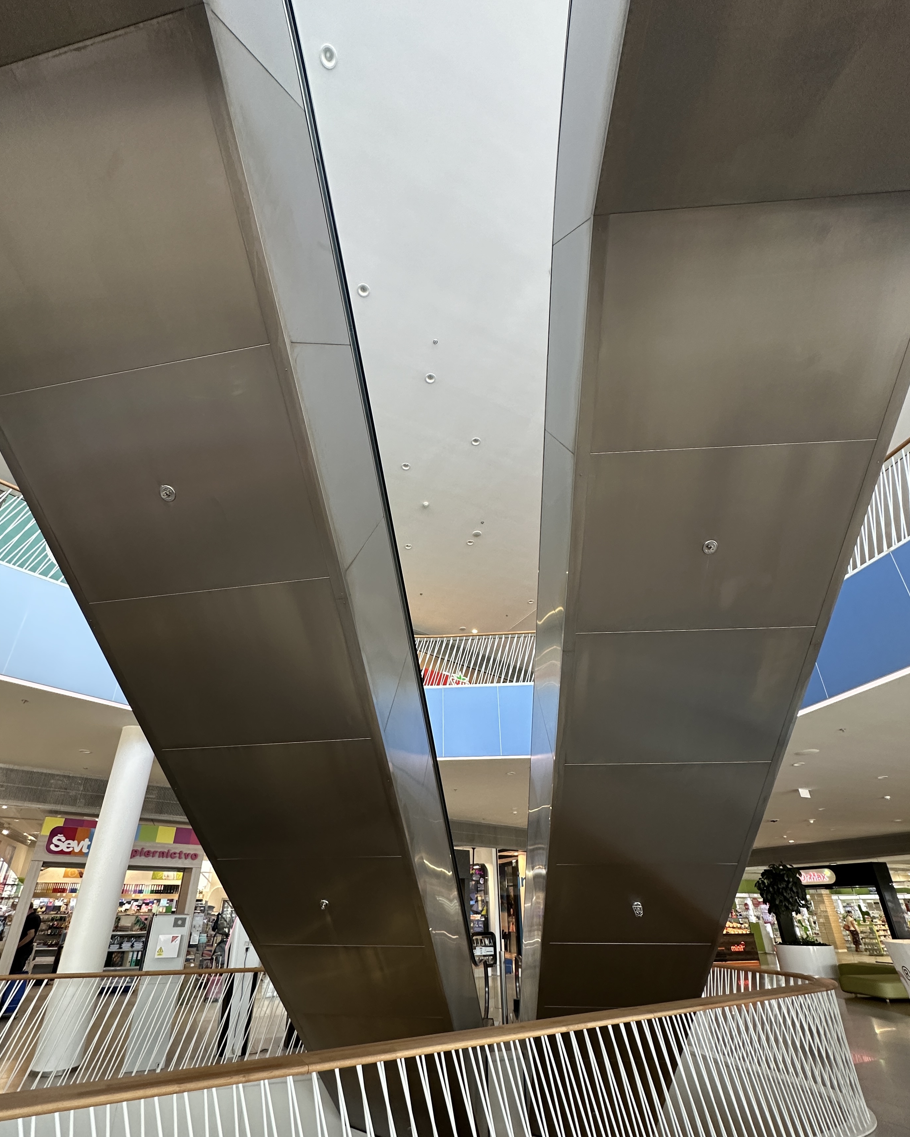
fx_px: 539
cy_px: 650
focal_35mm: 16
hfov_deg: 80.3
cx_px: 432
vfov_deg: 92.5
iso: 200
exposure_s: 1/100
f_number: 2.2
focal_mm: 2.22
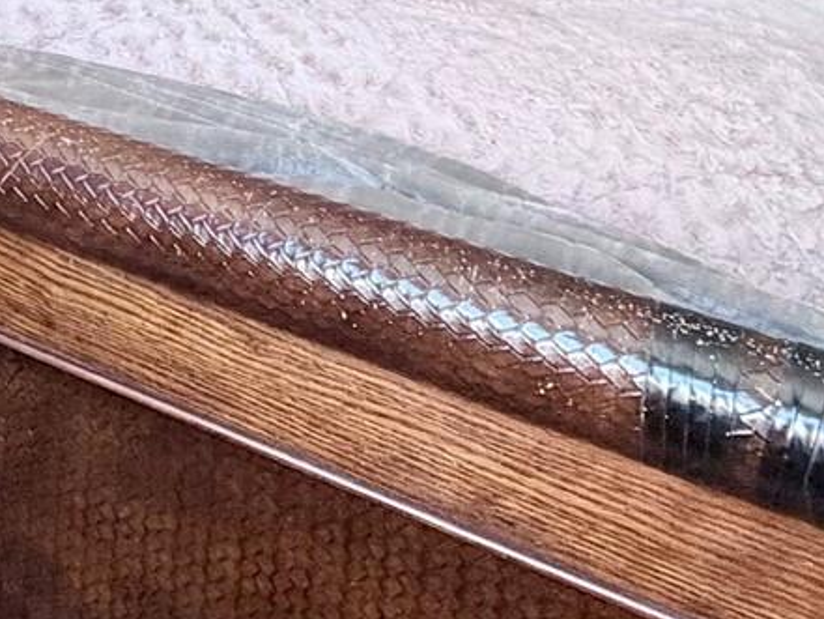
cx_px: -426
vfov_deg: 19.2
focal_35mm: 65
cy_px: -365
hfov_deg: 23.5
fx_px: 1548
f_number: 2.2
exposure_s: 1/60
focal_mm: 2.22
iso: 320
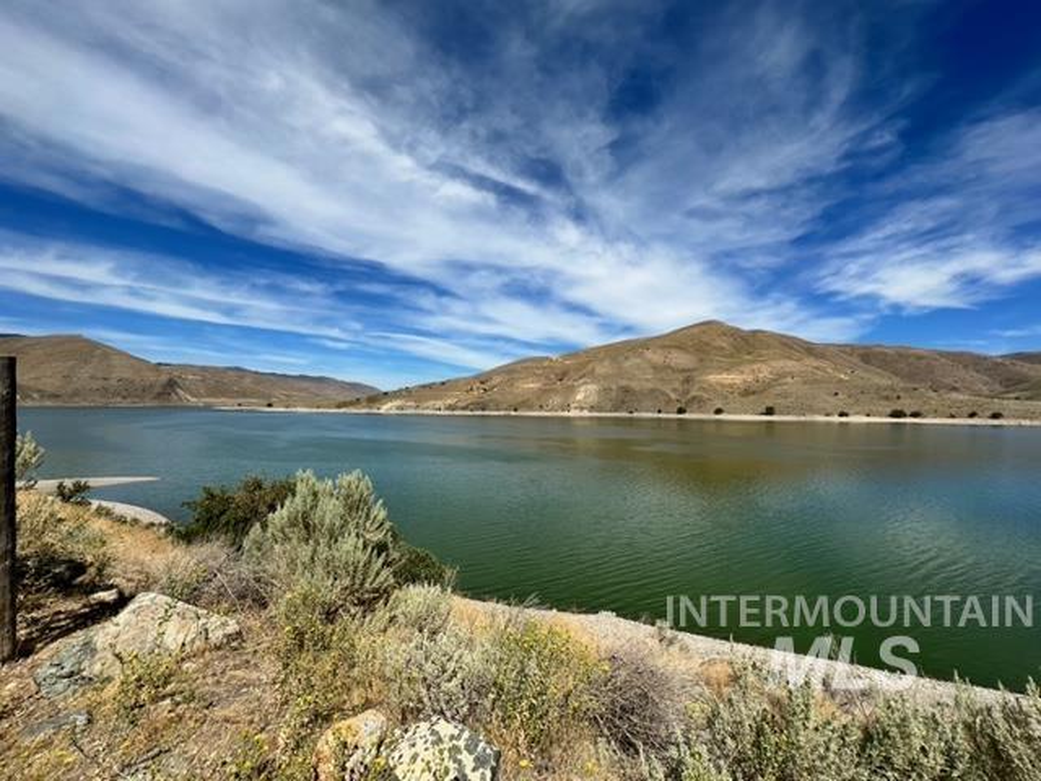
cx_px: 520
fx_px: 421
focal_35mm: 14
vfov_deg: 85.7
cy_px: 390
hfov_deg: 102.1
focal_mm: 2.22
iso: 50
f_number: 2.2
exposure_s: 1/4000
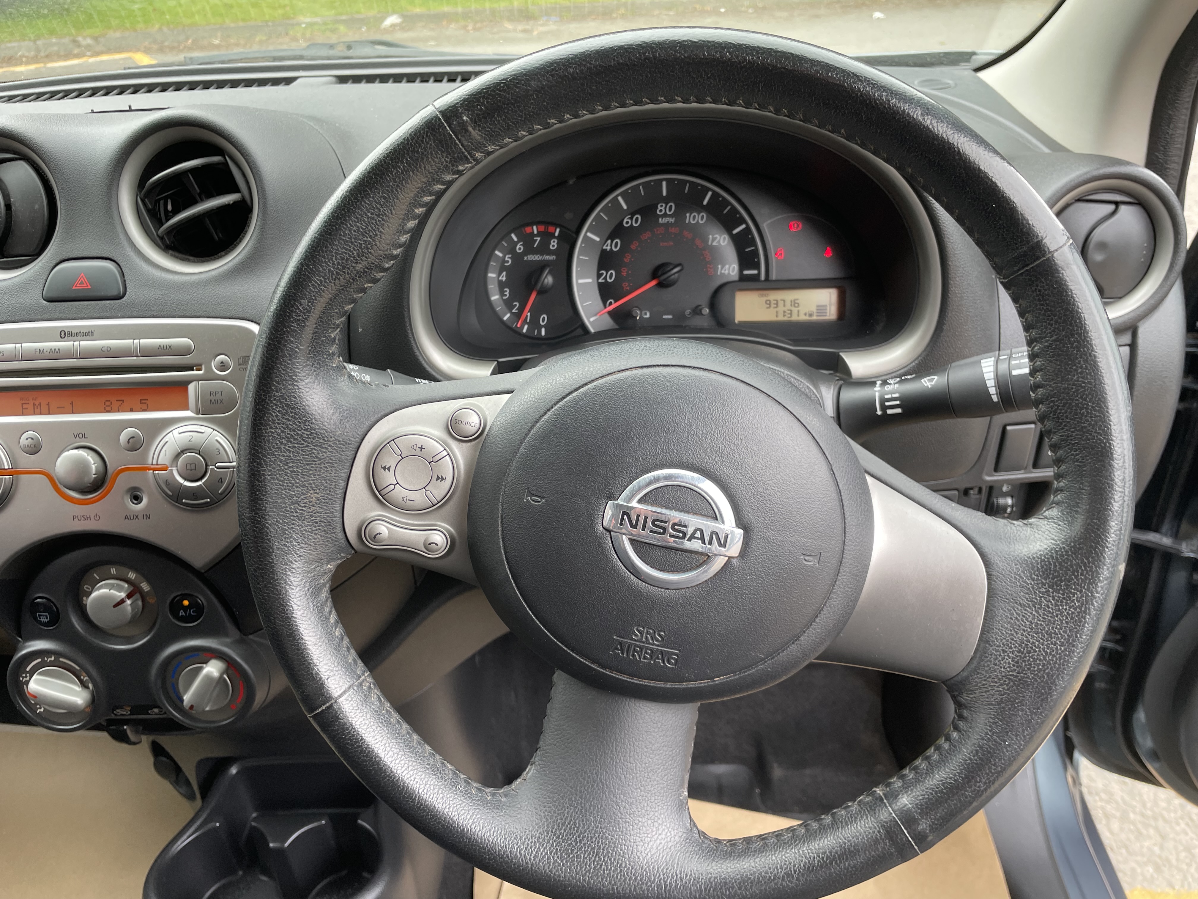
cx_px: 599
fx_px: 900
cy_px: 450
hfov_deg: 67.3
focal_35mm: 26
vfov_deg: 53.1
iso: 50
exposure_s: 1/121
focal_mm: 4.2
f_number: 1.6
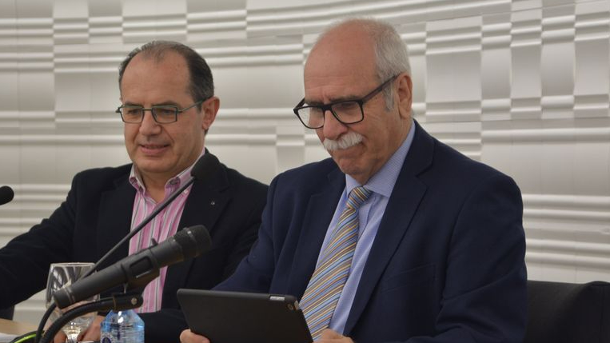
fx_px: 2216
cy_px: 182
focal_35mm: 137
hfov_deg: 15.7
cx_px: 275
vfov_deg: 8.9
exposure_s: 1/80
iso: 400
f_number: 5
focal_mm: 70
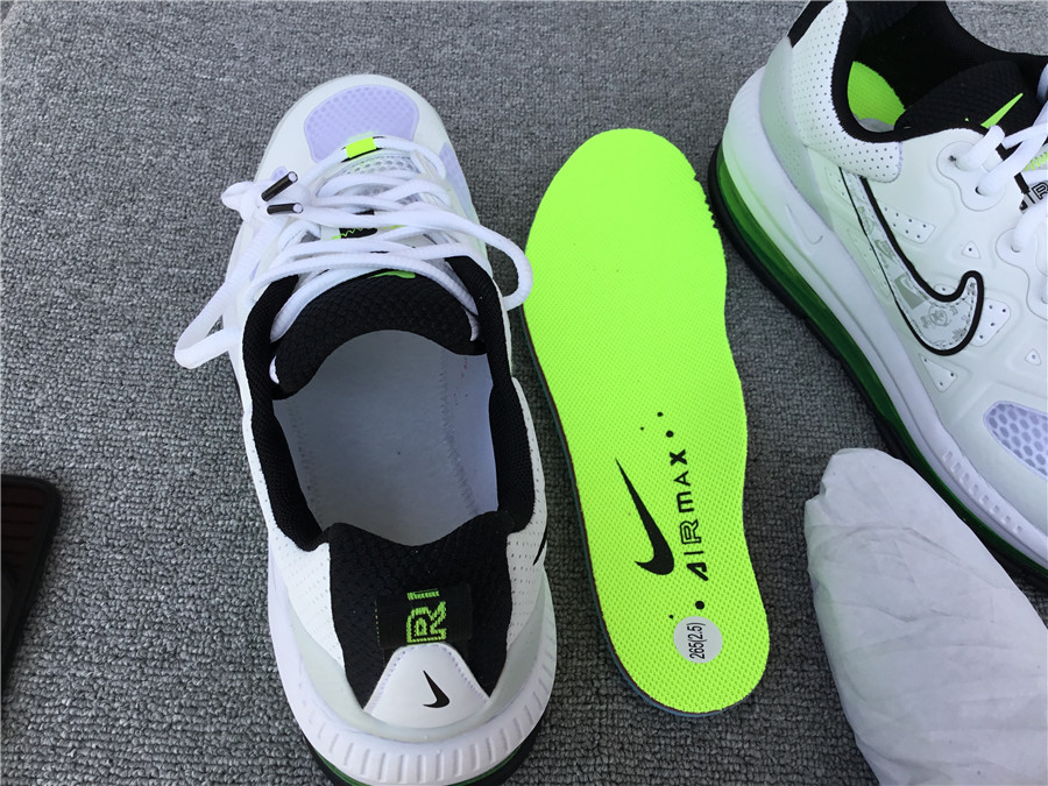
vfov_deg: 45.4
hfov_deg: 58.4
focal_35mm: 31
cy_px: 393
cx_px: 524
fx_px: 939
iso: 25
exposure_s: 1/519
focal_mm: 3.3
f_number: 2.4
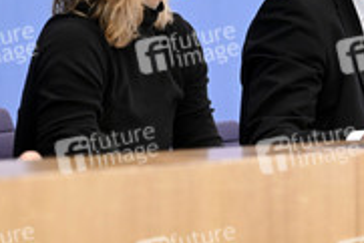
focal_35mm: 204
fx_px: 2064
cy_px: 0
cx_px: 134
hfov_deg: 10.1
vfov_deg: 6.7
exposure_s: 1/640
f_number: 6.3
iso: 5000
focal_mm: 82
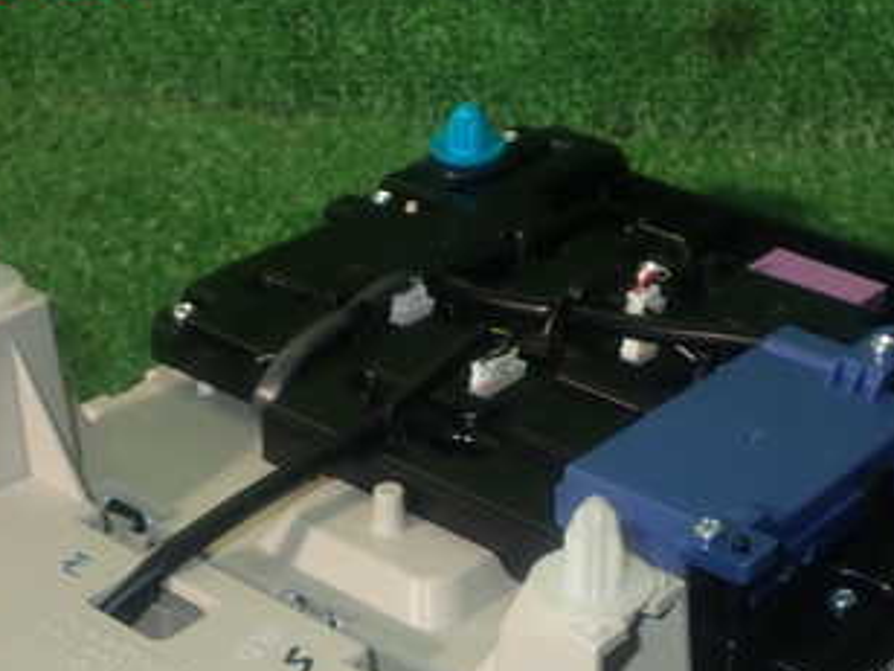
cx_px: 464
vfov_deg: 18.2
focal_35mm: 80
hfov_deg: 24.4
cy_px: 593
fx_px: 2066
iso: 160
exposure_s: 1/40
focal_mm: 7.31
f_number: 8
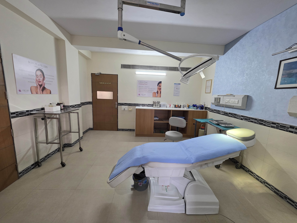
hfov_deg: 106.2
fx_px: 112
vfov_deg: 89.9
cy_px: 112
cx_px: 148
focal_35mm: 13
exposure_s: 1/100
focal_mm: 2.2
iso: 200
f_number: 1.9
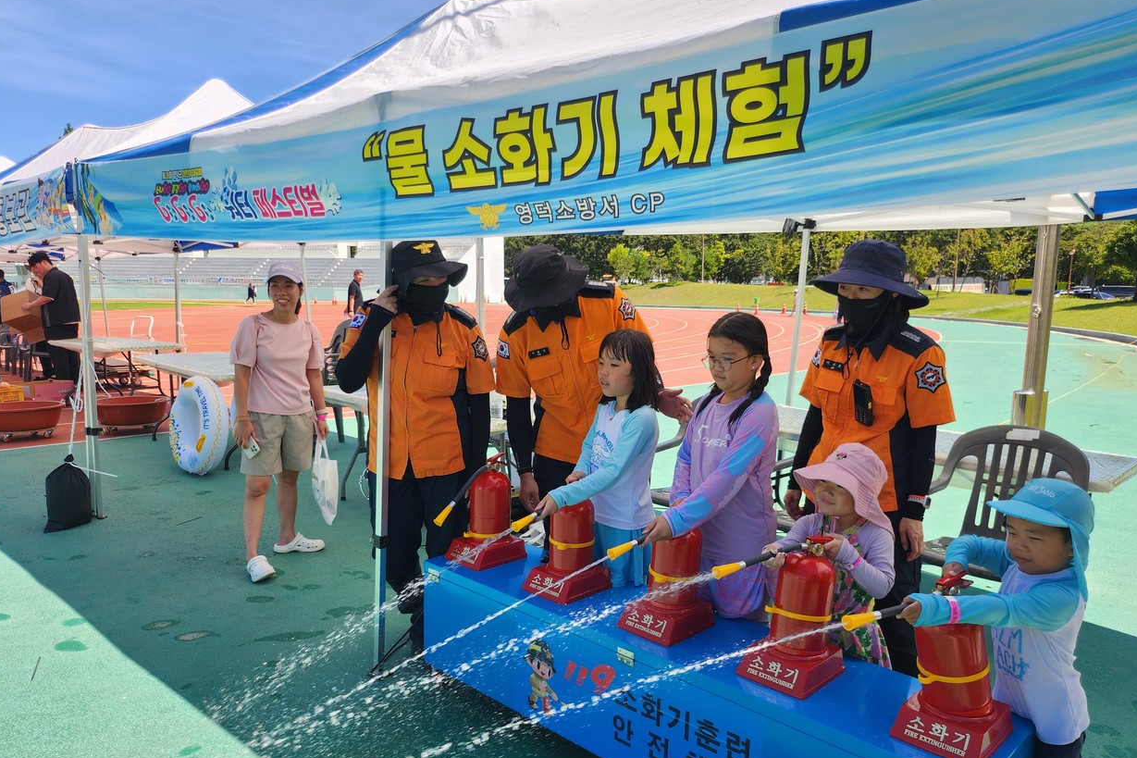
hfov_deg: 69.4
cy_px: 401
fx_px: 821
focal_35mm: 26
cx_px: 584
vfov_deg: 49.5
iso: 50
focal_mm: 5
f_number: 1.8
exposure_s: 1/1546
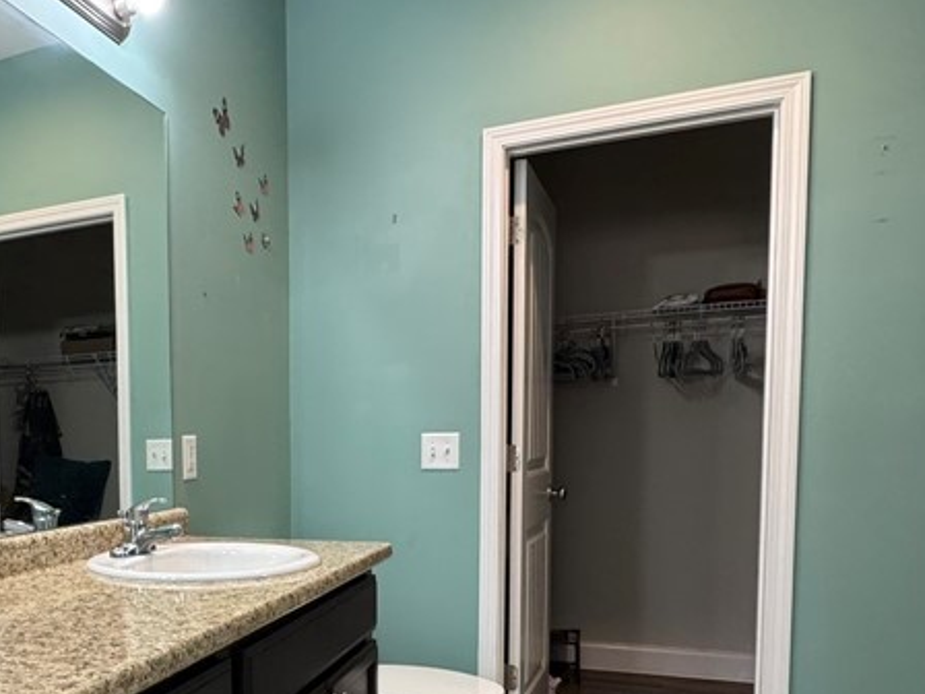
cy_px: 508
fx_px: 855
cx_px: 190
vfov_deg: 43.0
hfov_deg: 53.2
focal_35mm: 32
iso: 320
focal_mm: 2.22
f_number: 2.2
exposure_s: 1/120
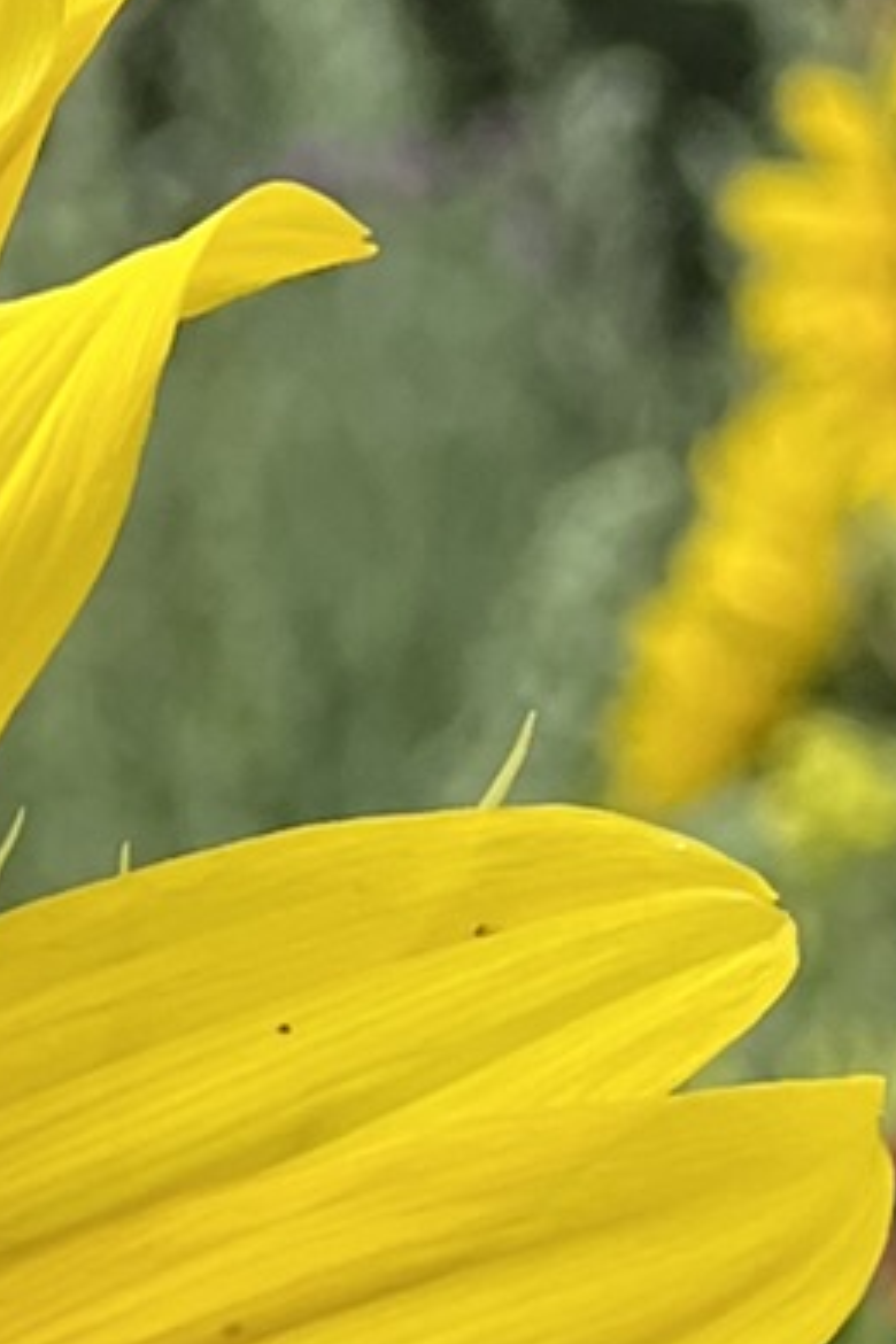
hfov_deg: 3.3
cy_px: 1409
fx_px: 15716
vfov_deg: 4.9
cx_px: -45
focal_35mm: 421
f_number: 2.8
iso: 32
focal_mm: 9
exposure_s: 1/368
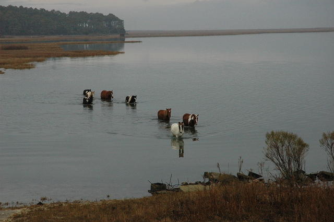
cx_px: 167
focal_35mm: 105
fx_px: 973
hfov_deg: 19.5
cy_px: 111
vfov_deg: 13.0
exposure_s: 1/250
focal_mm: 70
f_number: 8
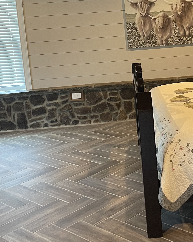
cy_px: 72
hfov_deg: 26.8
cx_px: 144
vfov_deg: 33.1
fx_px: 400
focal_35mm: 56
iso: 200
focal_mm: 5.1
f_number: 1.6
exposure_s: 1/60
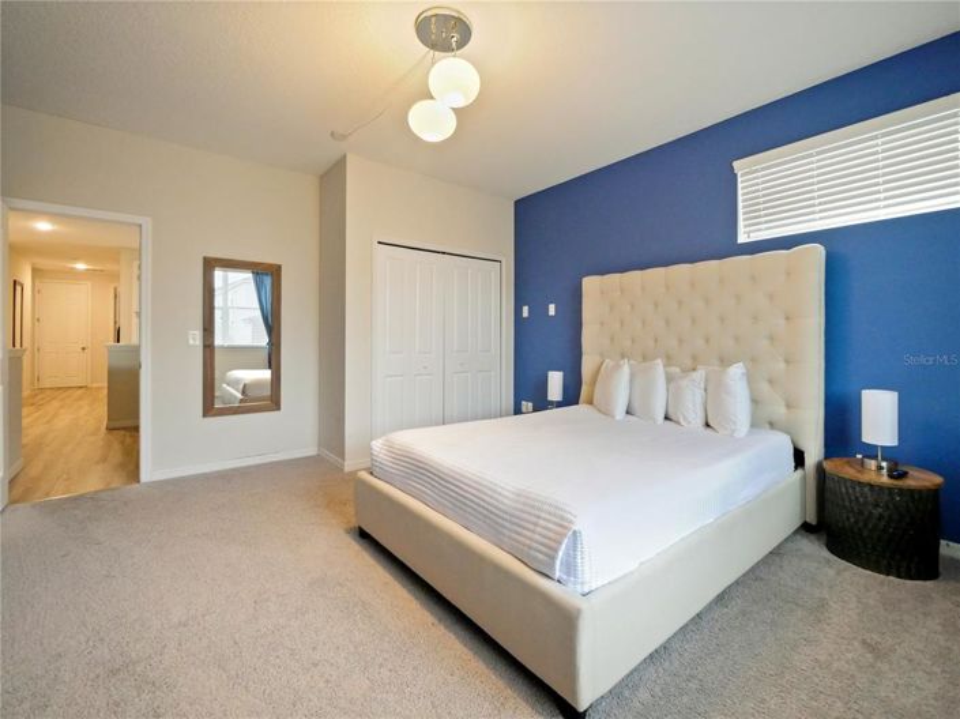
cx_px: 480
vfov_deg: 85.6
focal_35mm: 14
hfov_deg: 102.1
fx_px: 388
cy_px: 360
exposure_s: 1/60
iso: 3200
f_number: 4
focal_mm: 7
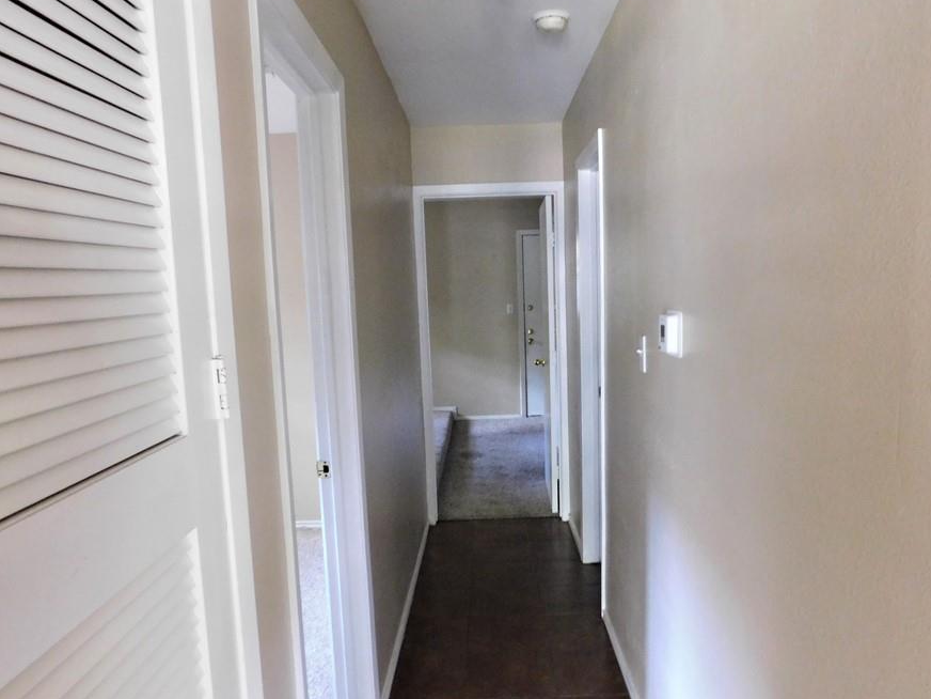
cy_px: 376
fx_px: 726
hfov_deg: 65.3
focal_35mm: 27
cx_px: 494
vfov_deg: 51.3
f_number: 3
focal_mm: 4
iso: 640
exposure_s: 1/8
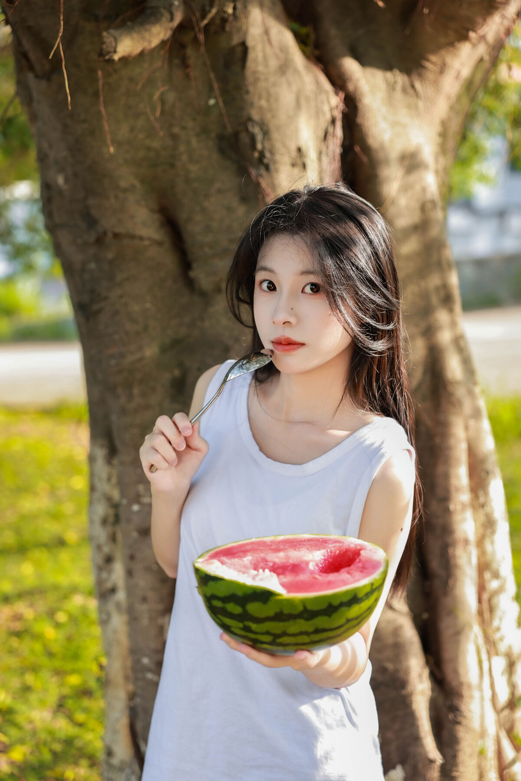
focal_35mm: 56
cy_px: 390
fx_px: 1216
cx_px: 260
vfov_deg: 35.6
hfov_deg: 24.2
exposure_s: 1/160
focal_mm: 57
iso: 125
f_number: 2.8
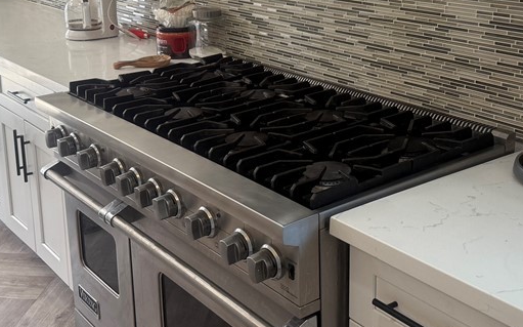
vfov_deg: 25.1
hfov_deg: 39.4
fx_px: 727
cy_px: 88
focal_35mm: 51
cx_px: 315
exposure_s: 1/203
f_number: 1.78
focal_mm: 6.76
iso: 125
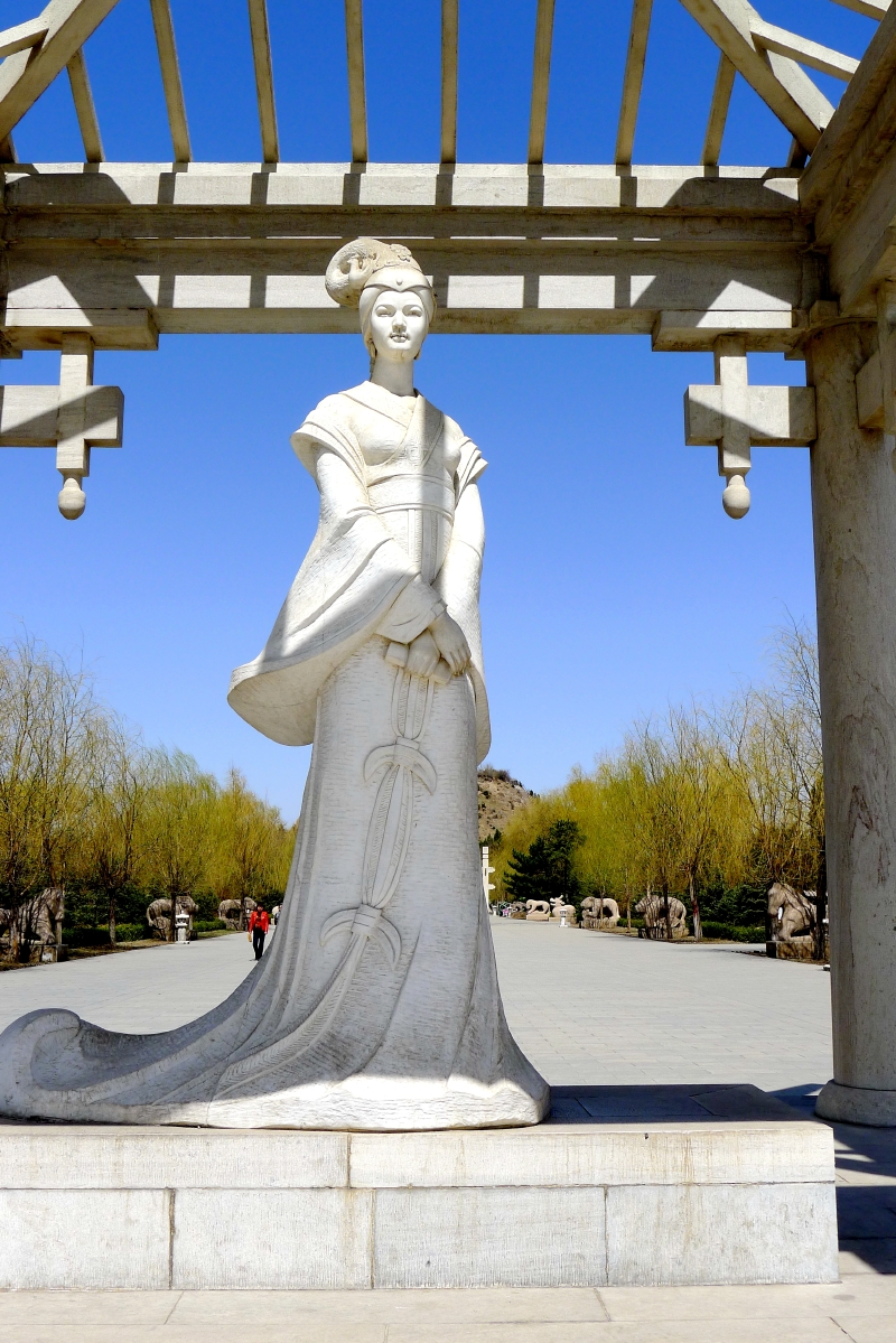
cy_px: 672
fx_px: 1306
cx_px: 448
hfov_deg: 37.9
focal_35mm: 35
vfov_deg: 54.4
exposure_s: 1/800
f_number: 4.5
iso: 80
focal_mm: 7.5
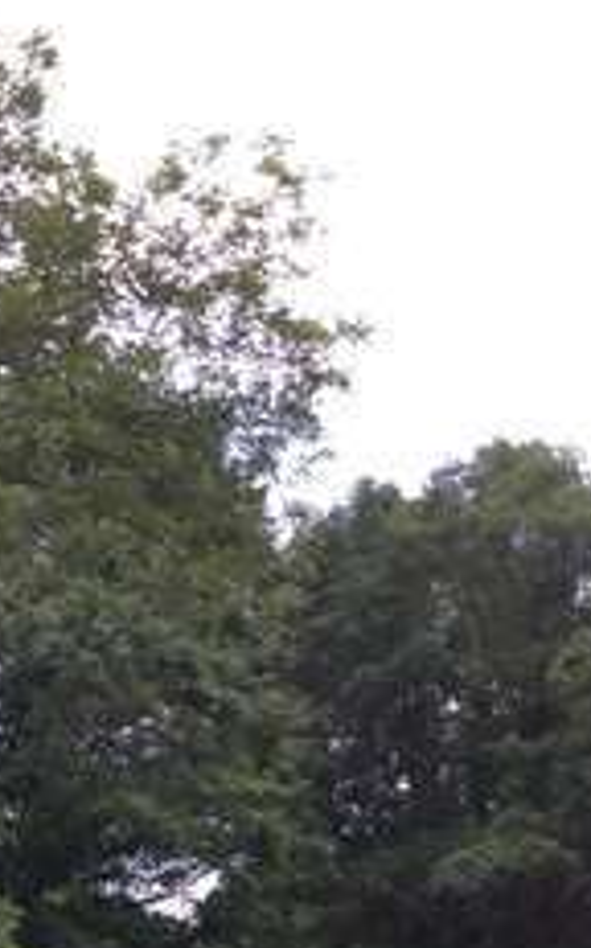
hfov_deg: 12.4
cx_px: -657
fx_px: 2350
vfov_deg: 22.5
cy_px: 747
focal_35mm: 91
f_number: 2.4
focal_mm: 3.3
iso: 25
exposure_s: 1/139
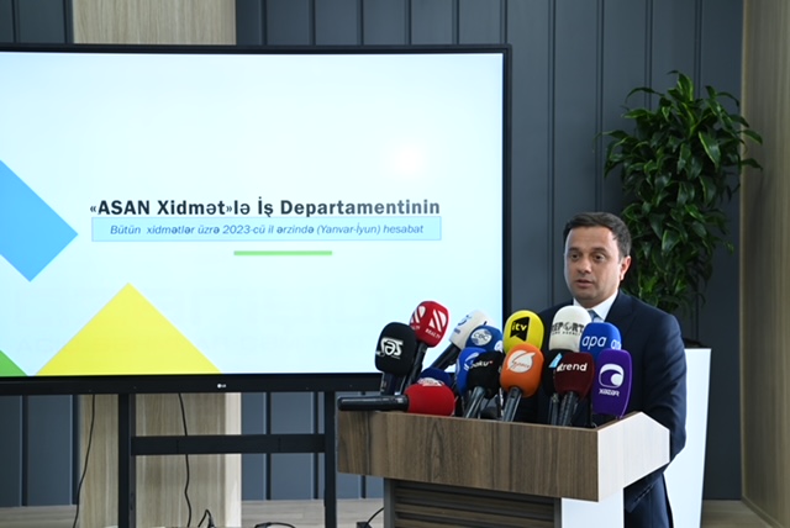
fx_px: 1362
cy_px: 264
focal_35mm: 62
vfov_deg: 22.0
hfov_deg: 32.4
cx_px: 395
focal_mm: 62
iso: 1250
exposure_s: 1/80
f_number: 7.1
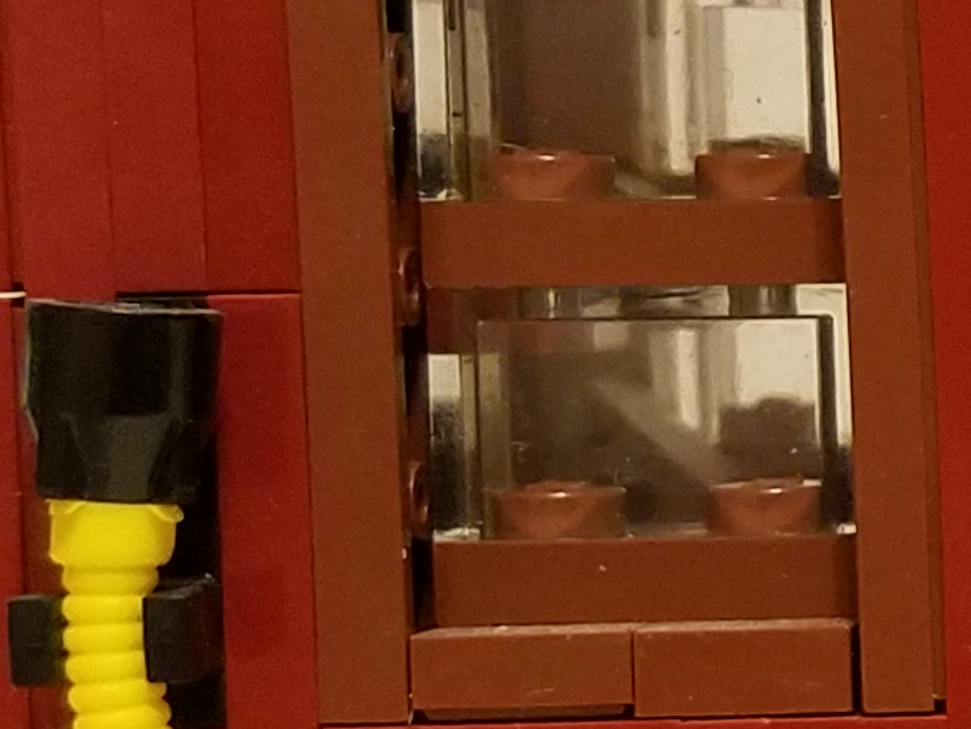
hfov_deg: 11.8
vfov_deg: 9.7
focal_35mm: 153
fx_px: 4292
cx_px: 1830
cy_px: 417
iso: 200
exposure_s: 1/20
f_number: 1.7
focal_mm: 4.2
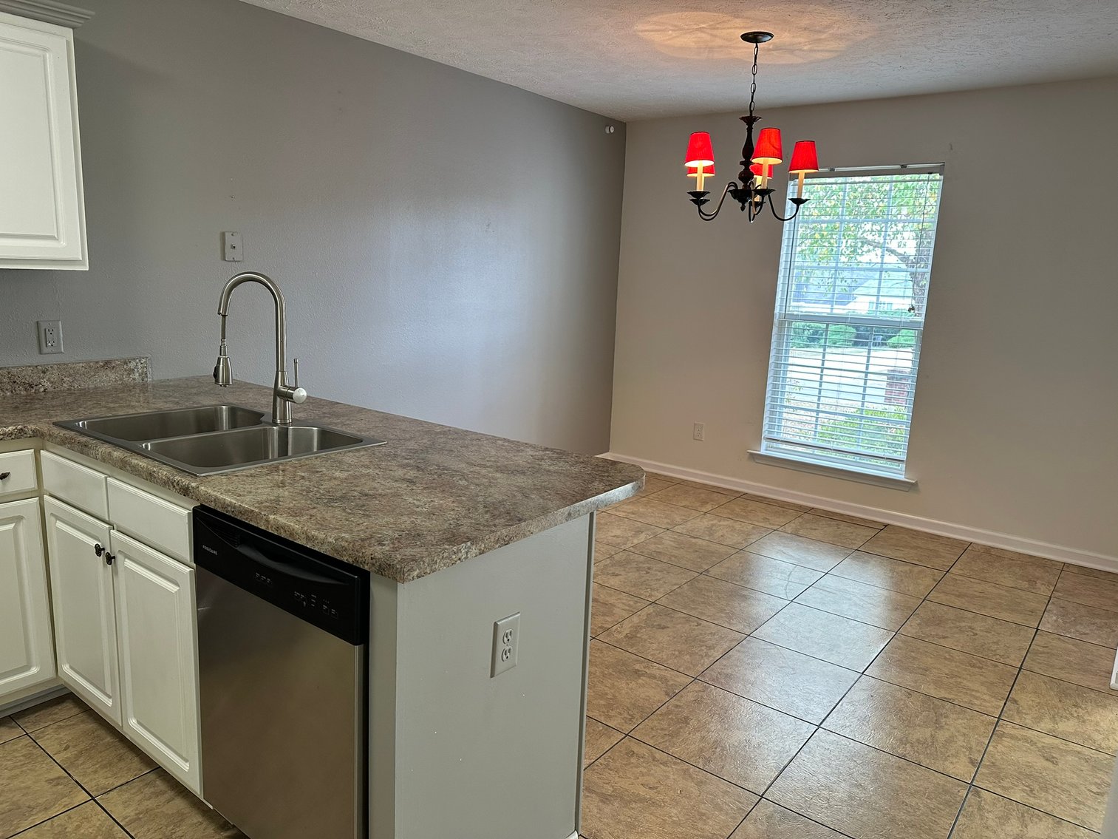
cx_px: 559
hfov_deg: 71.6
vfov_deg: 56.8
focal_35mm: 24
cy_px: 420
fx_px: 775
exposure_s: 1/120
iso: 160
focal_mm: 6.86
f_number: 1.78
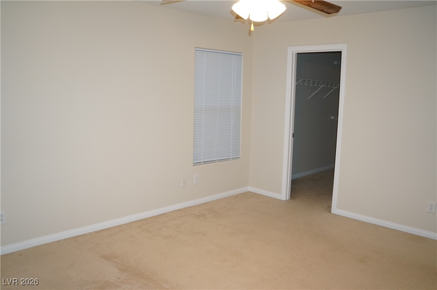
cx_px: 218
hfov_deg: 62.0
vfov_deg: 43.5
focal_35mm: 30
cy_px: 145
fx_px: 364
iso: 800
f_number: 3.5
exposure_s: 1/60
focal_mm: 20
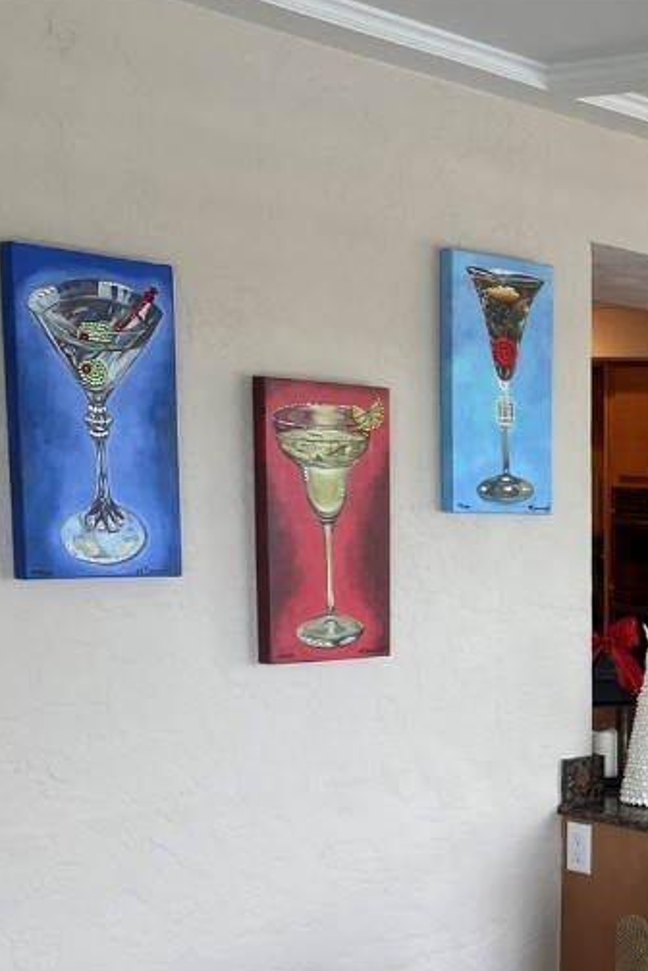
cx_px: 939
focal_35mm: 55
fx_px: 1483
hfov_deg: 21.2
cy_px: 730
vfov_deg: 35.4
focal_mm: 4.25
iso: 64
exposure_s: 1/120
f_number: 1.8
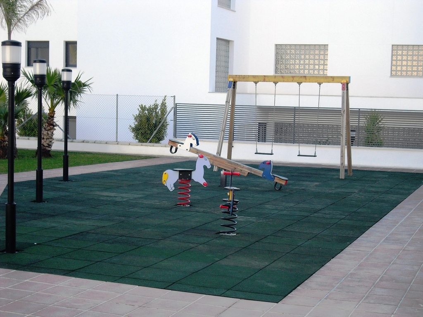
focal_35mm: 65
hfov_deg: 29.8
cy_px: 158
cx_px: 212
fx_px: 794
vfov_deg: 22.6
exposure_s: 1/160
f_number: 3.8
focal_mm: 10.7
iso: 100
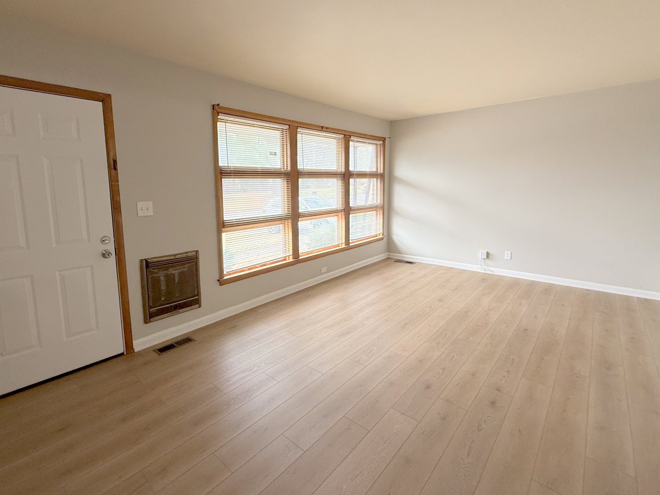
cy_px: 225
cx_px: 305
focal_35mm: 17
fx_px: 324
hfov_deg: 90.9
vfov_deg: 74.5
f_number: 2.2
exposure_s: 1/99
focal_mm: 2.22
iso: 160
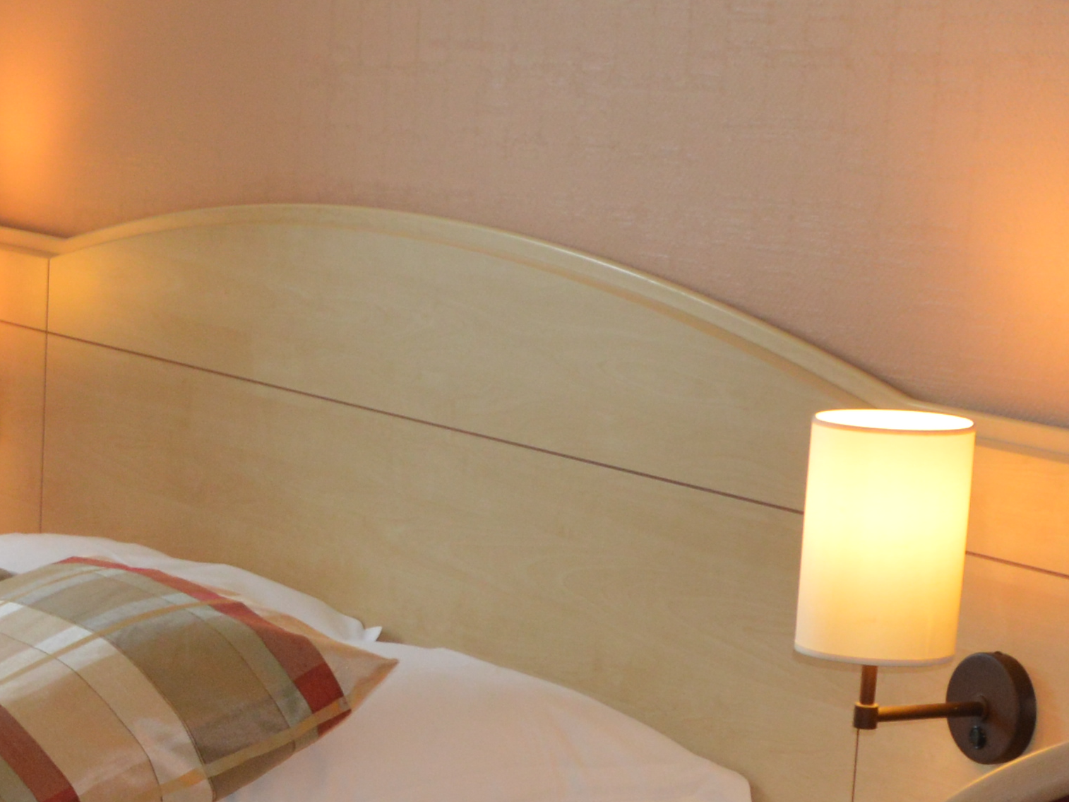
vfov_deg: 11.6
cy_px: 793
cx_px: -453
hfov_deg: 14.7
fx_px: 3890
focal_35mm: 126
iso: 400
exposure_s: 1/80
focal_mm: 22
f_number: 4
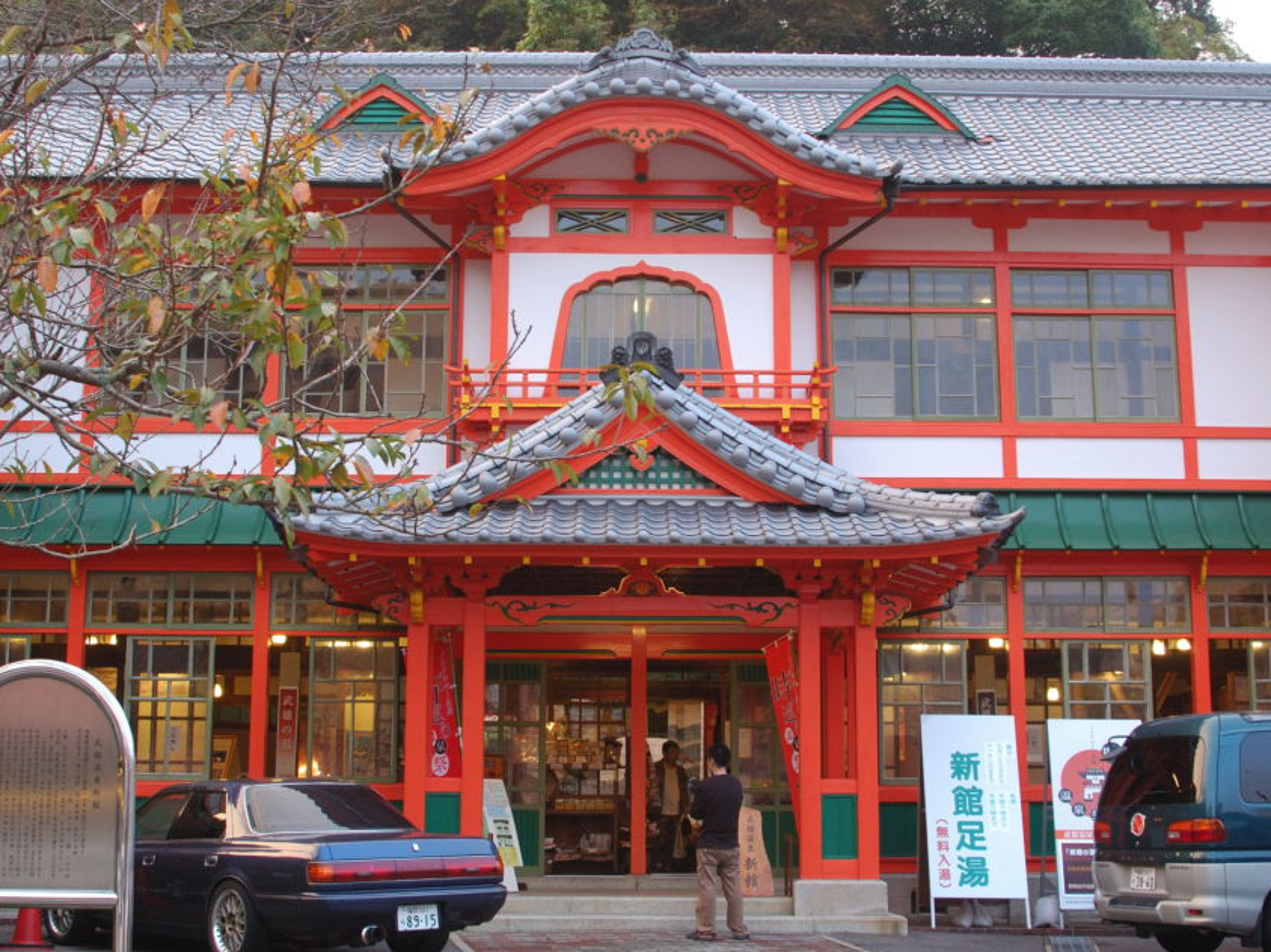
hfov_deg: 38.9
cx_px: 635
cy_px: 471
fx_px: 1799
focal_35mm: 49
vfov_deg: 29.7
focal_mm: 28
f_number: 8
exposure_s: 1/15
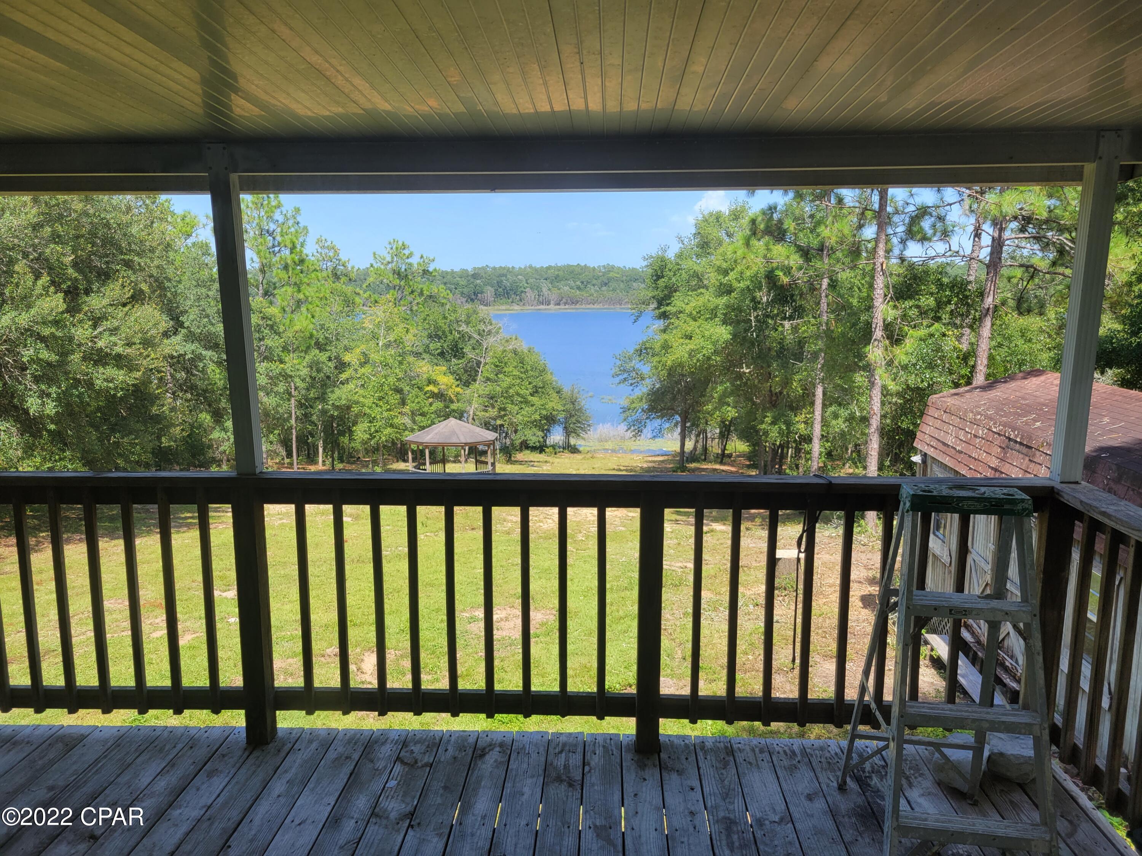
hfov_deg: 67.3
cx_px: 571
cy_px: 428
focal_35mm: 26
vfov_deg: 53.1
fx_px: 858
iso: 40
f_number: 1.8
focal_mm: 5.4
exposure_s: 1/771
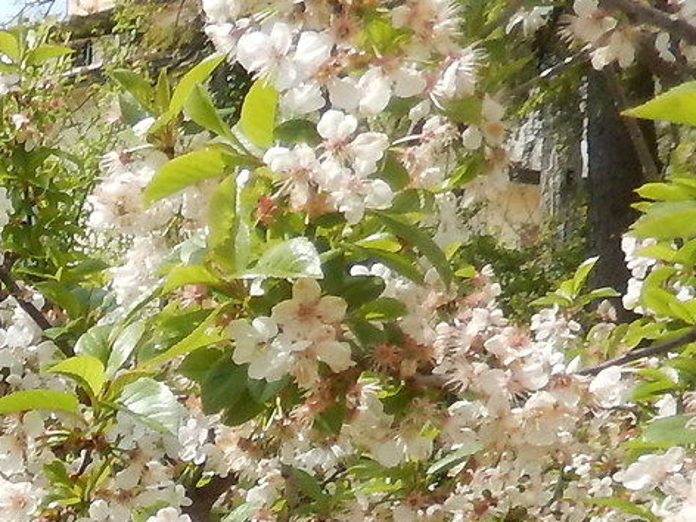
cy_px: 1029
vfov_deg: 10.7
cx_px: -680
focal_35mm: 127
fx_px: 2554
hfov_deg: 13.4
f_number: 3.4
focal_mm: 4.5
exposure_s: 1/800
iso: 125
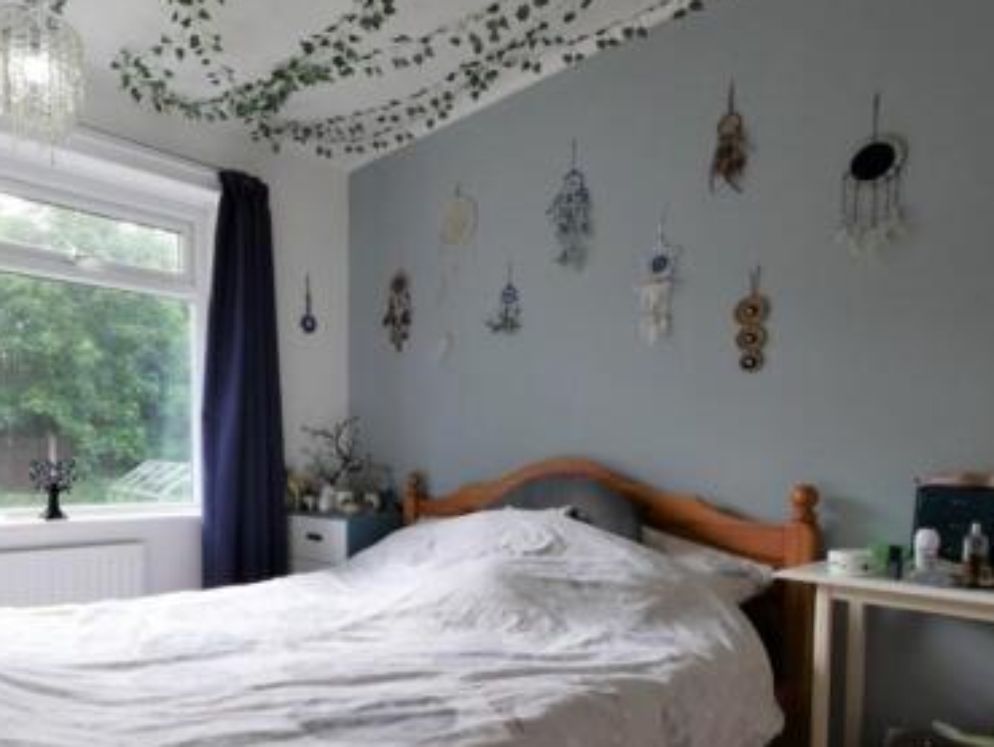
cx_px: 338
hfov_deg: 74.2
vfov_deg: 59.9
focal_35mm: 22
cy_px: 488
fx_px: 632
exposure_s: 1/100
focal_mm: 7
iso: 200
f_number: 4
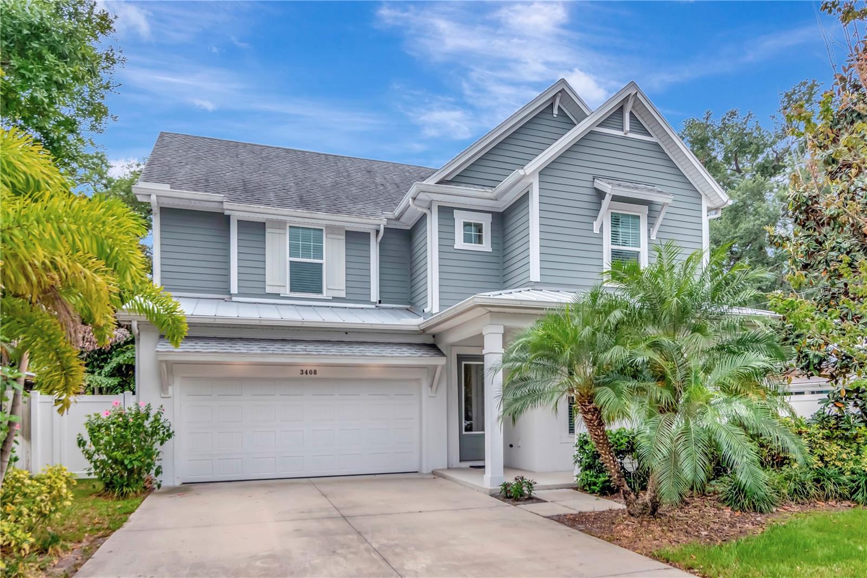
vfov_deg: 59.5
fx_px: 506
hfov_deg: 81.2
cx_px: 434
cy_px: 289
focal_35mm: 21
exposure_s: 1/2500
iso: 1000
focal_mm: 14
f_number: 8
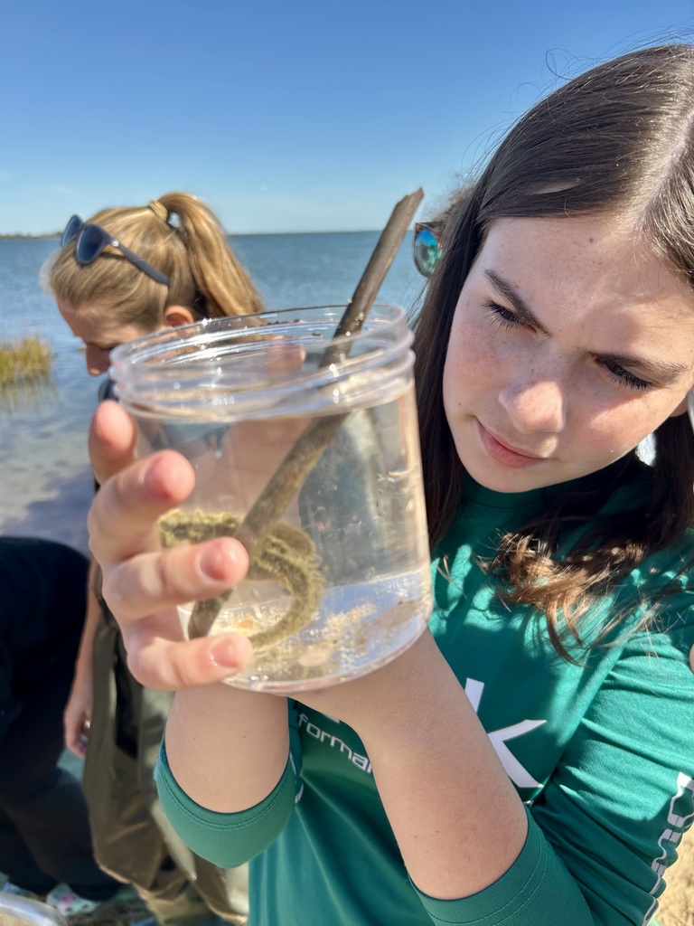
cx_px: 347
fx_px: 695
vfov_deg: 67.3
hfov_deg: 53.1
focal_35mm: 26
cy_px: 463
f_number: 1.5
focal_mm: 5.7
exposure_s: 1/1553
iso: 50
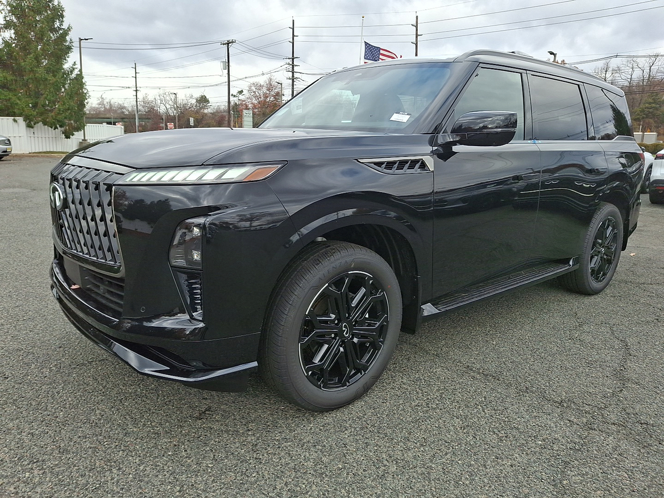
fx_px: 480
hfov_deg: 69.4
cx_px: 332
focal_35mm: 25
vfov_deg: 54.9
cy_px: 249
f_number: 1.8
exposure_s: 1/436
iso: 25
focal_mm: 4.69
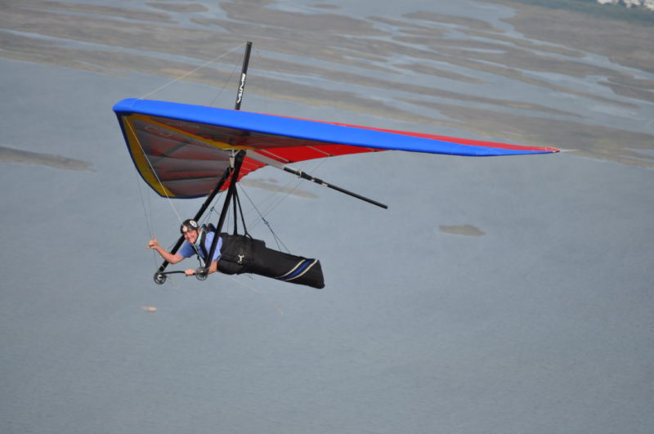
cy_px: 217
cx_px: 327
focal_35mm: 300
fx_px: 5442
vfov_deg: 4.6
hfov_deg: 6.9
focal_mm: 200
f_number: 5.6
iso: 400
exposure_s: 1/1600
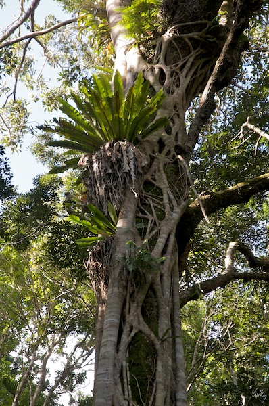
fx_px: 1434
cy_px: 203
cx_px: 134
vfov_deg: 16.1
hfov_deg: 10.7
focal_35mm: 128
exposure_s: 1/100
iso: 320
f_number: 5
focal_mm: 85
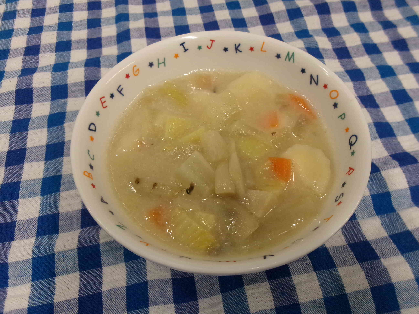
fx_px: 339
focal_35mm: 28
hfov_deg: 63.4
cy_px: 157
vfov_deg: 49.7
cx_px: 210
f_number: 3.9
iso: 524
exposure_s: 1/125
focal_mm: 5.1
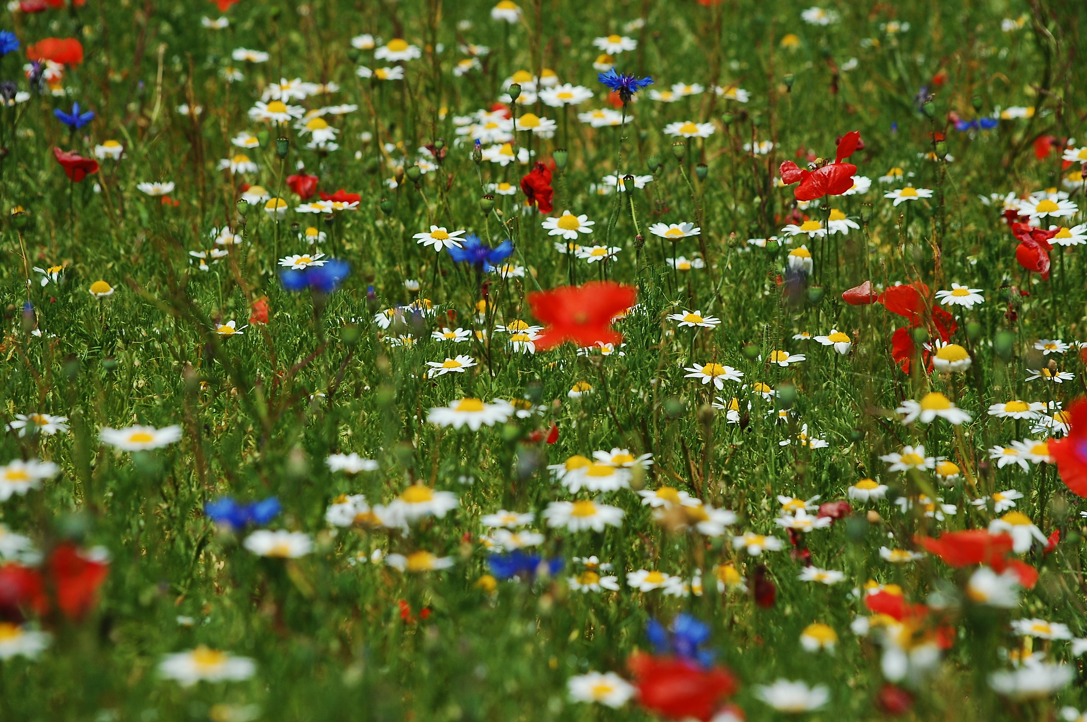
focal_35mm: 174
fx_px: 5248
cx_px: 544
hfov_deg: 11.8
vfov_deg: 7.9
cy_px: 361
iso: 200
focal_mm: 116
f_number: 8
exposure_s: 1/400
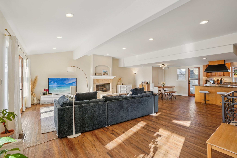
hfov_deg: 96.7
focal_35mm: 16
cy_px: 79
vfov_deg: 73.7
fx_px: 105
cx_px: 118
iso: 400
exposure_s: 1/60
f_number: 8
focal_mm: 16
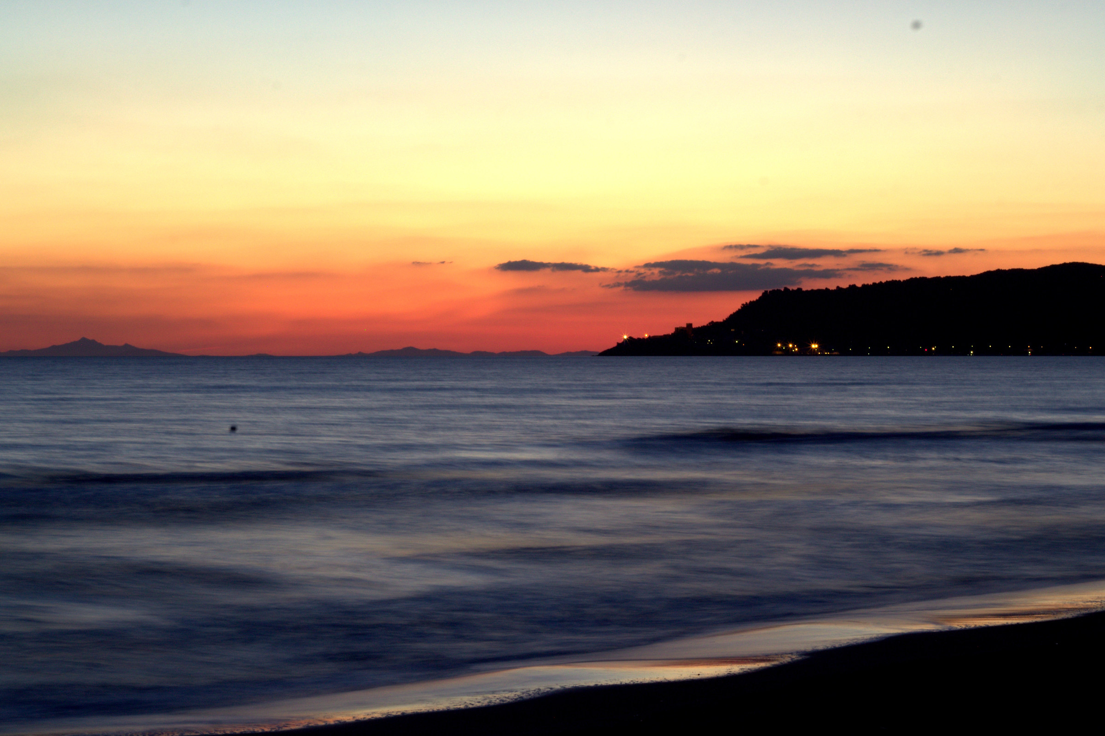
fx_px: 2393
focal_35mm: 78
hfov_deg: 26.0
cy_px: 368
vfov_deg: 17.5
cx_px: 552
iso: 100
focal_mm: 50
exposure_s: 4
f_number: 22
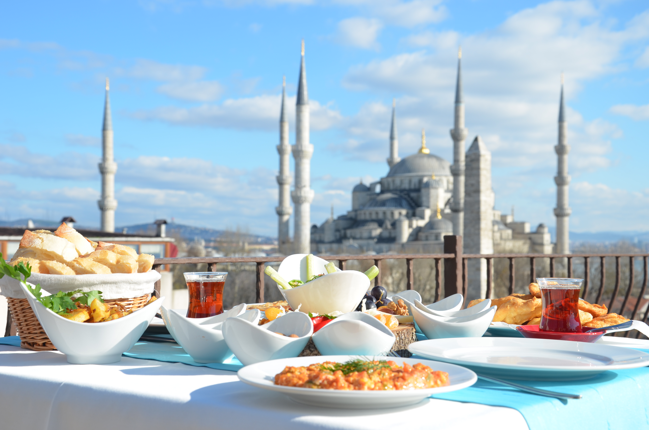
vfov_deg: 25.6
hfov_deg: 37.9
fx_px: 944
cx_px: 324
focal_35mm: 52
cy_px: 215
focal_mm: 35
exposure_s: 1/200
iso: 100
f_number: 8
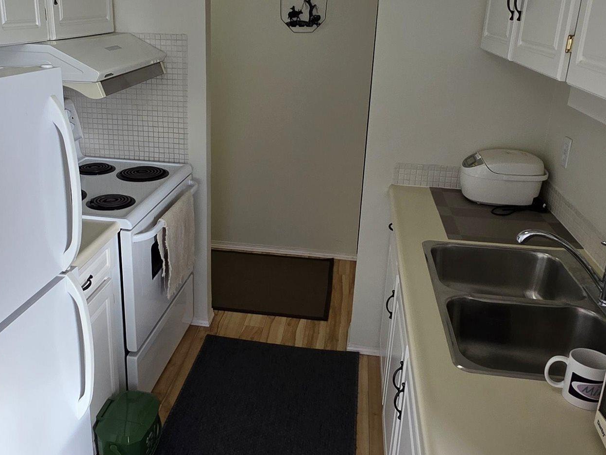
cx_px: 269
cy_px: 210
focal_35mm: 32
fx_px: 560
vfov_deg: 44.1
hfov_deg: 56.7
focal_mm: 2.2
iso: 100
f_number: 1.9
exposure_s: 1/120
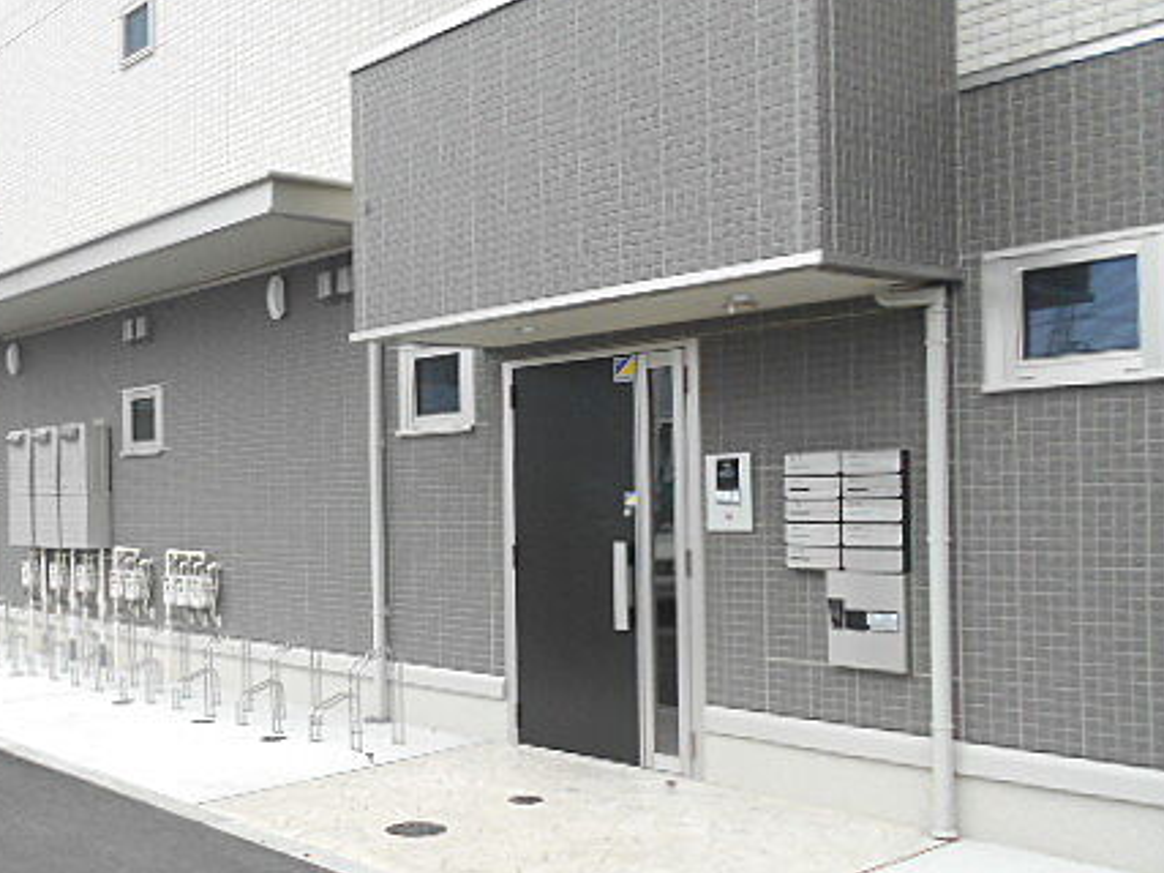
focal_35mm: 39
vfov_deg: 36.8
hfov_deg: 46.4
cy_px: 483
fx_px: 1311
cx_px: 308
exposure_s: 1/250
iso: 180
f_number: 3.2
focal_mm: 4.6
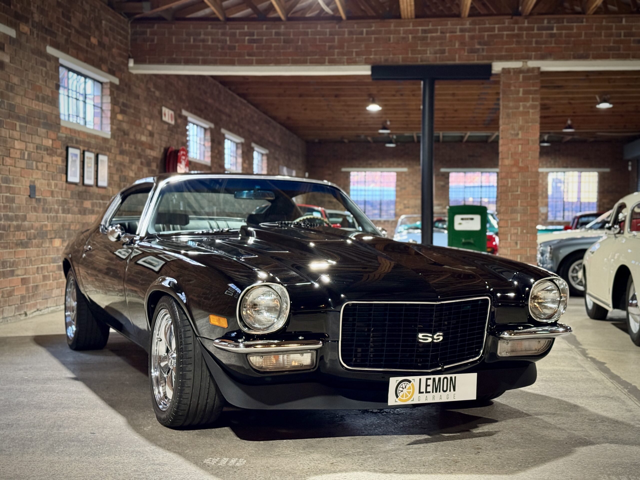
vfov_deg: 30.3
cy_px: 240
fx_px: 887
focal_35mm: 48
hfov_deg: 39.7
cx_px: 320
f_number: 1.78
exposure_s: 1/33
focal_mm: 6.76
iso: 500
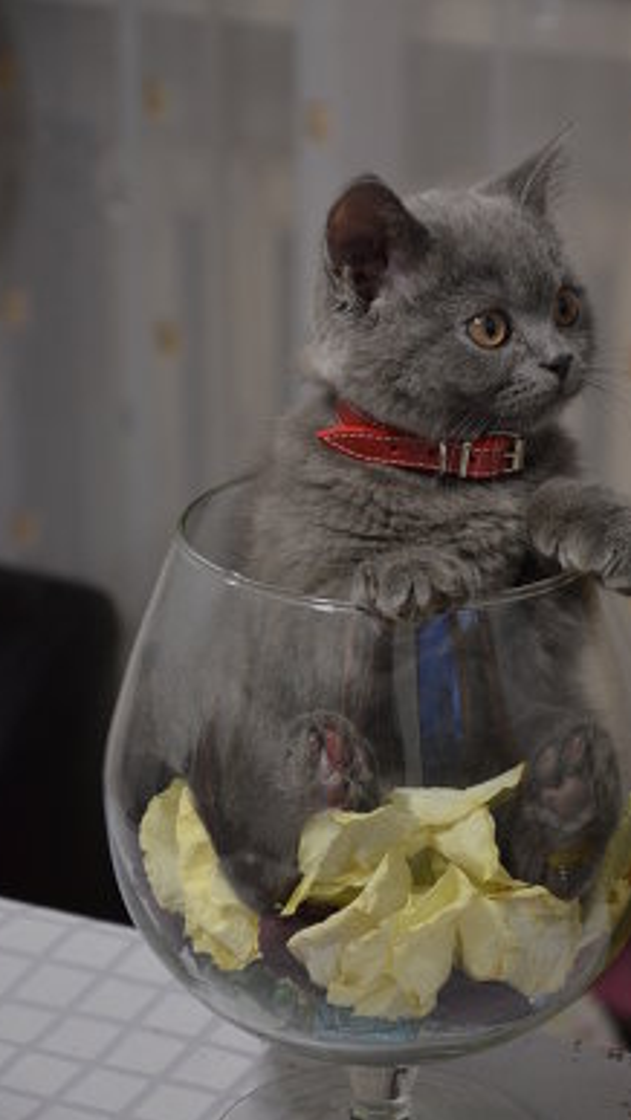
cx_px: 355
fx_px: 3298
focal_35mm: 111
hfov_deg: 10.9
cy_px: 564
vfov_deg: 19.3
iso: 1250
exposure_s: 1/60
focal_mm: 70
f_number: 5.3
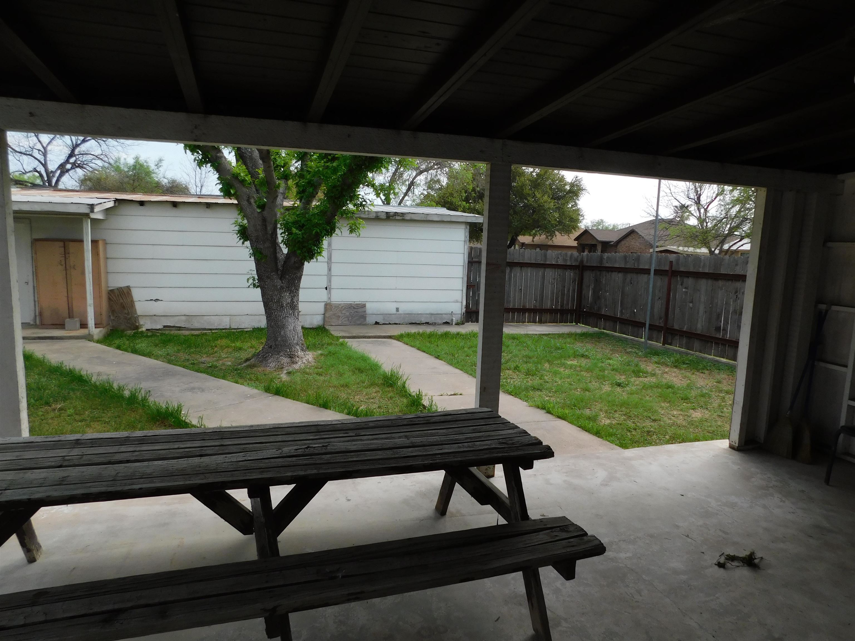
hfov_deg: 73.9
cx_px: 428
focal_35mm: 23
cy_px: 320
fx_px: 568
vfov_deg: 58.9
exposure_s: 1/1250
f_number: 3
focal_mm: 4
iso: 125
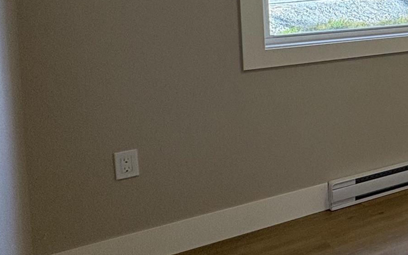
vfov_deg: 24.1
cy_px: -5
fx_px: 567
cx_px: 647
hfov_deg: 25.9
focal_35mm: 51
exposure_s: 1/121
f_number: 2.2
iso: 64
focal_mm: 2.22
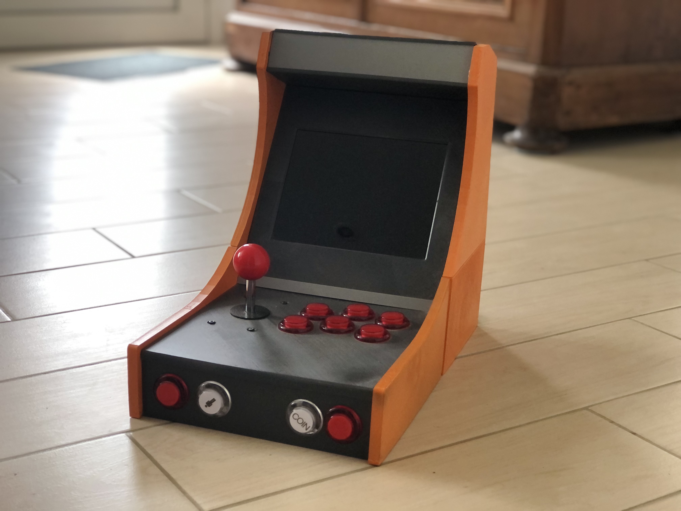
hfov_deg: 33.8
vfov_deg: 25.7
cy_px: 256
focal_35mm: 57
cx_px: 340
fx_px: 1121
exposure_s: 1/30
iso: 50
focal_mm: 6.6
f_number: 2.8
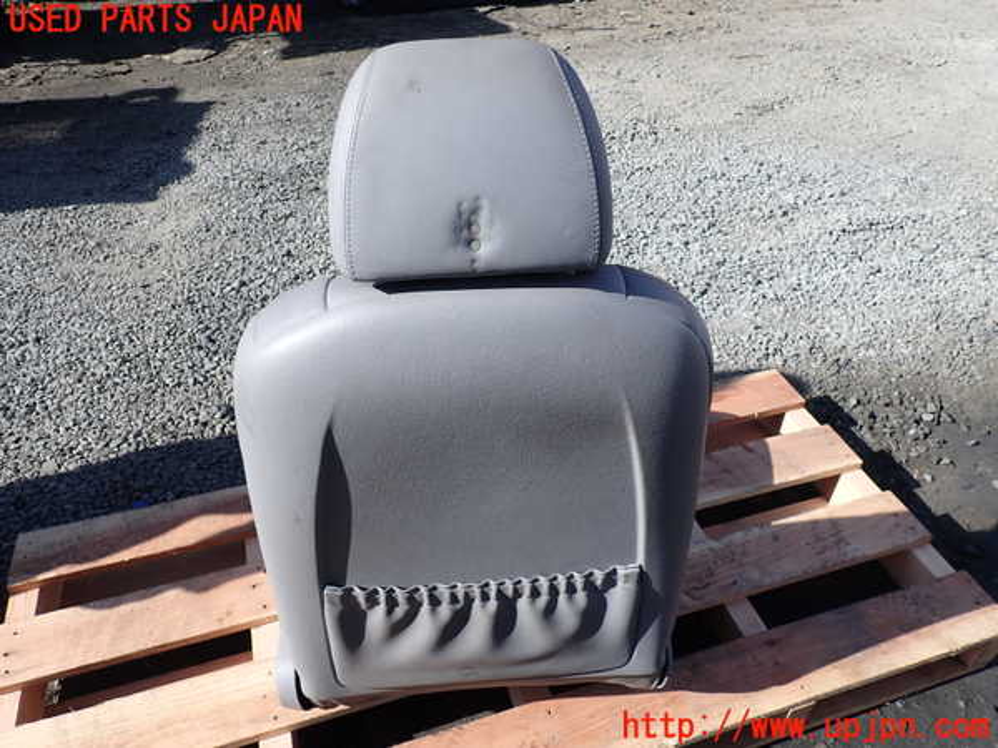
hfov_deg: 69.4
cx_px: 499
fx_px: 721
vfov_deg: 54.9
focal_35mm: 25
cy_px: 374
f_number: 2.8
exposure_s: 1/800
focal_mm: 4.5
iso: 100
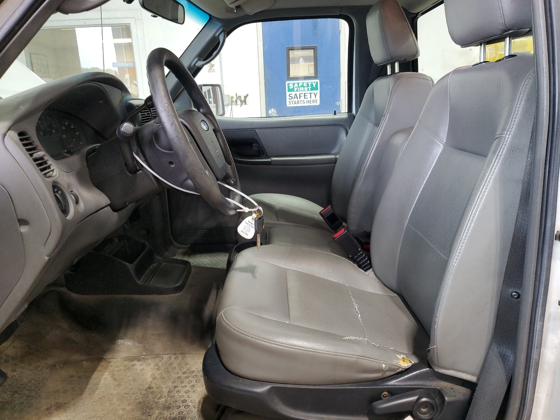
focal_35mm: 26
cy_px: 210
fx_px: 421
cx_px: 280
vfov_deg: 53.1
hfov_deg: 67.3
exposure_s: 1/60.2
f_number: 1.5
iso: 150
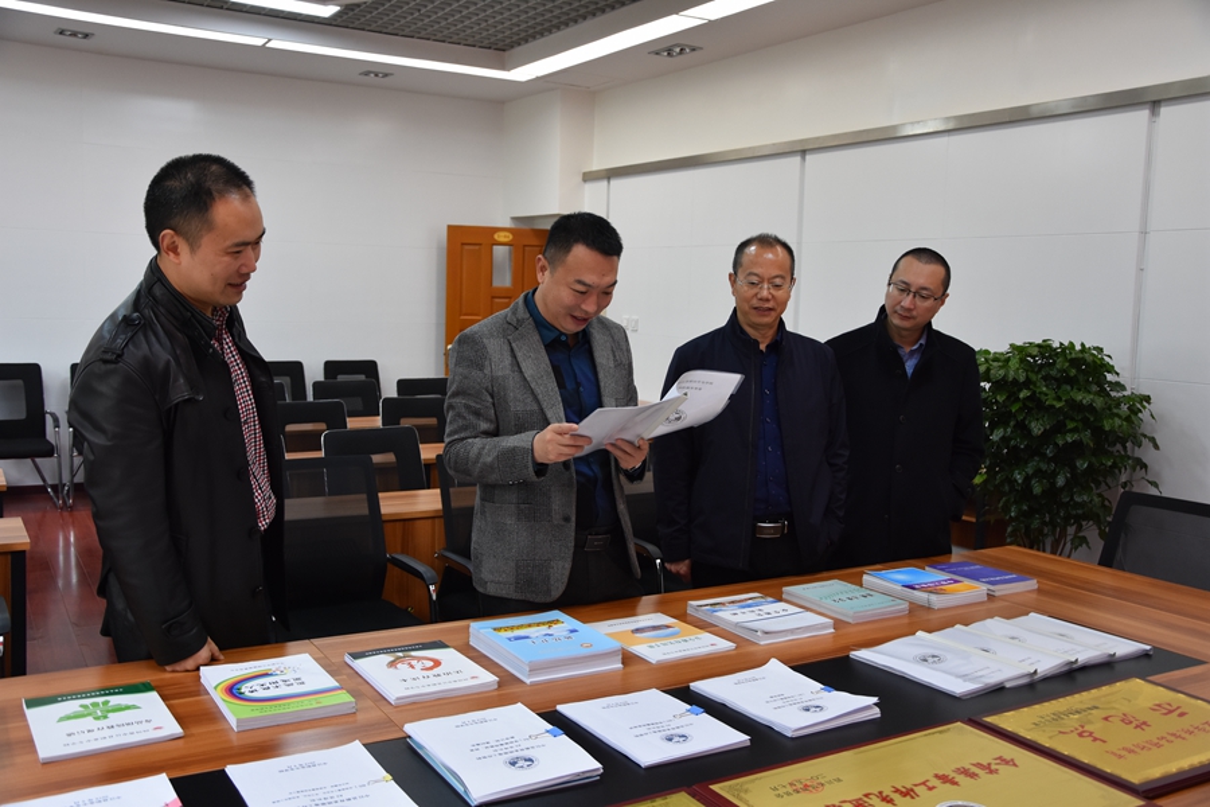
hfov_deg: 57.2
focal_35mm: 33
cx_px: 605
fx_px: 1109
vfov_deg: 40.0
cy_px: 404
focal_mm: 22
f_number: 4
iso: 800
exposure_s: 1/60
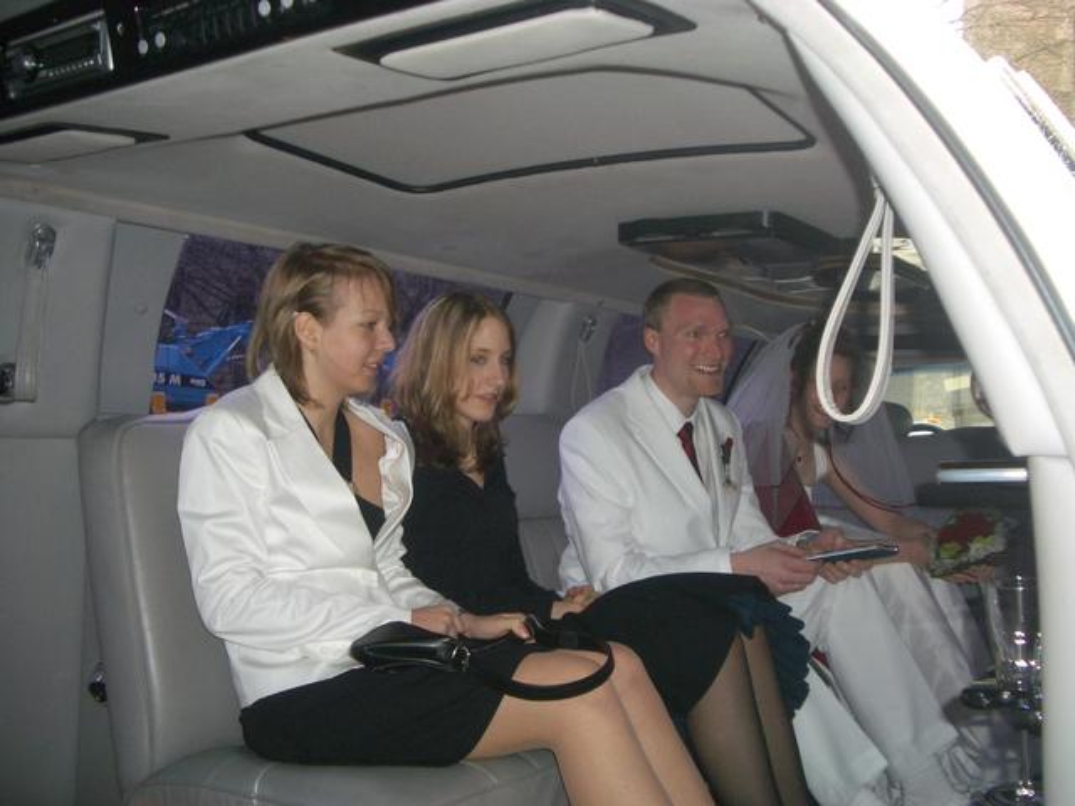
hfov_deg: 52.6
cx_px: 538
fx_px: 1087
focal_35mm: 35
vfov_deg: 40.7
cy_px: 403
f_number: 2.6
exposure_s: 1/60
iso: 100
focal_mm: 5.8
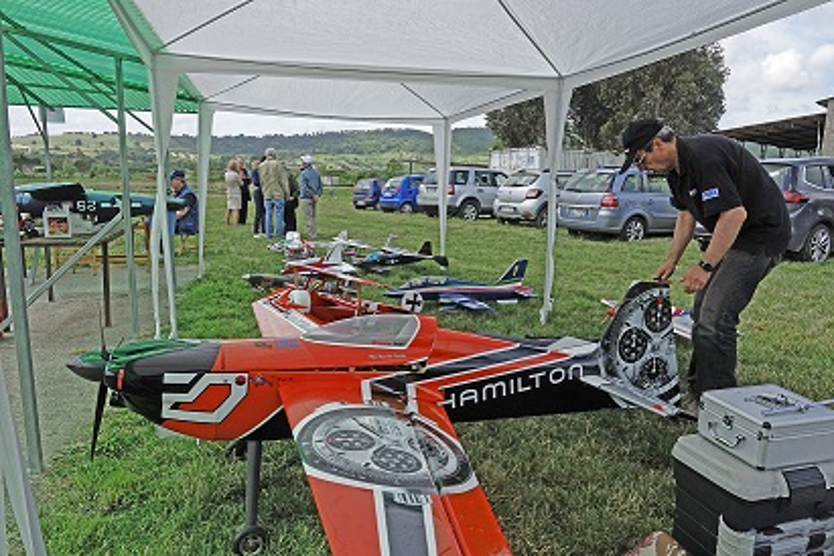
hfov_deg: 73.7
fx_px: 556
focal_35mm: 24
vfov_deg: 53.1
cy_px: 278
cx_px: 417
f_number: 9
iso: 100
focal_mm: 8.8
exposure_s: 1/100
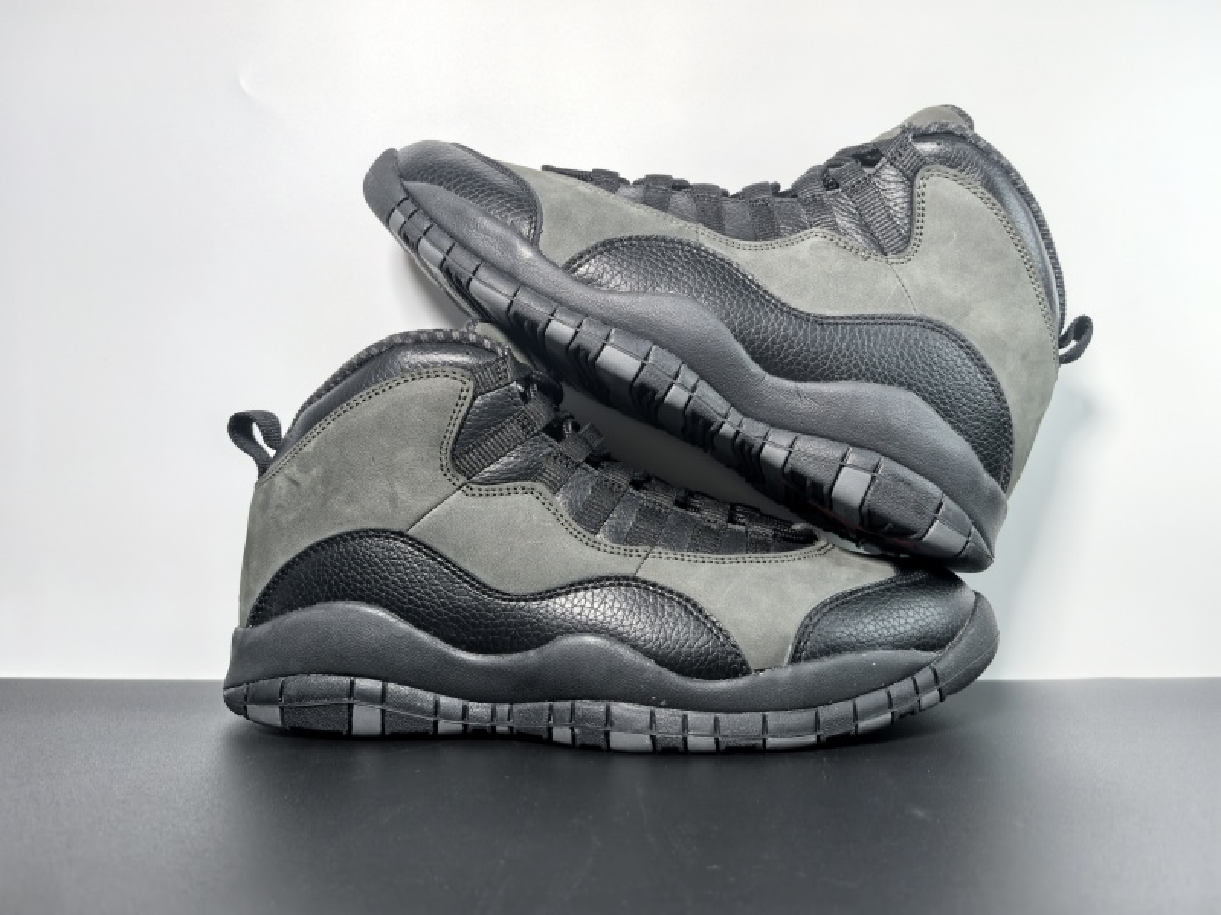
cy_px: 458
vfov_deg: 51.4
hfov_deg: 65.3
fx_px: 952
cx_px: 610
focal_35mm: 27
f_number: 2
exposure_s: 1/184
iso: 50
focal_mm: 6.98
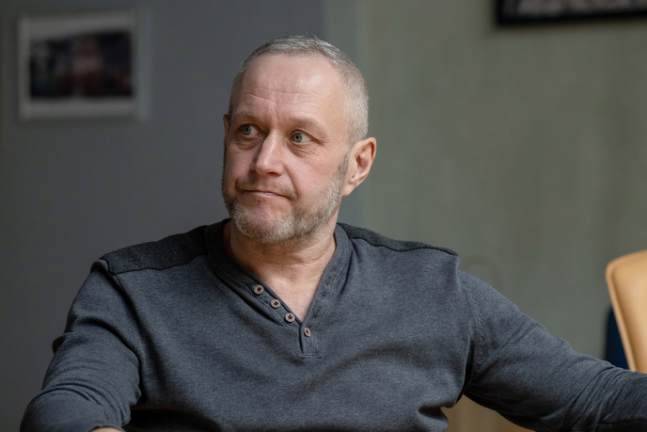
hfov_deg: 10.2
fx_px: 3613
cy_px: 216
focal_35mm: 201
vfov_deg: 6.8
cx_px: 324
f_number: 5.6
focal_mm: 200
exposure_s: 1/125
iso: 2000
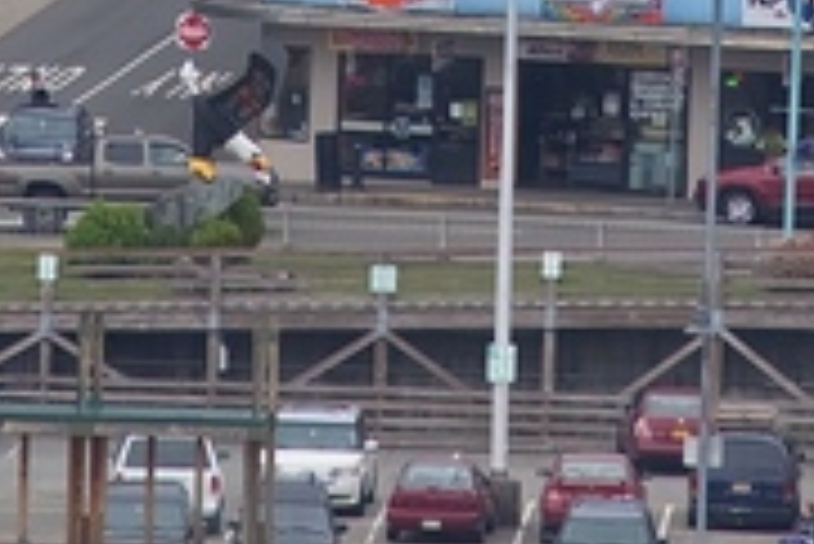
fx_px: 19212
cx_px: 477
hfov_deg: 2.4
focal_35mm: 849
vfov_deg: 1.6
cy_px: -836
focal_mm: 120
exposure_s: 1/250
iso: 100
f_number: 5
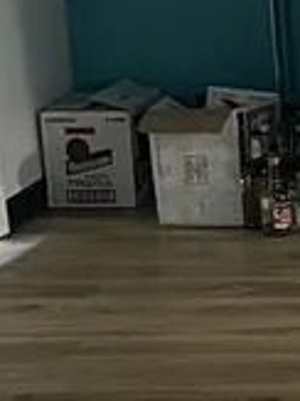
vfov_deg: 11.5
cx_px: 718
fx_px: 1990
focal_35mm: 172
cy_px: 155
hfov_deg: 8.0
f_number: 1.6
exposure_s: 1/30
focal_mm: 5.1
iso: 500
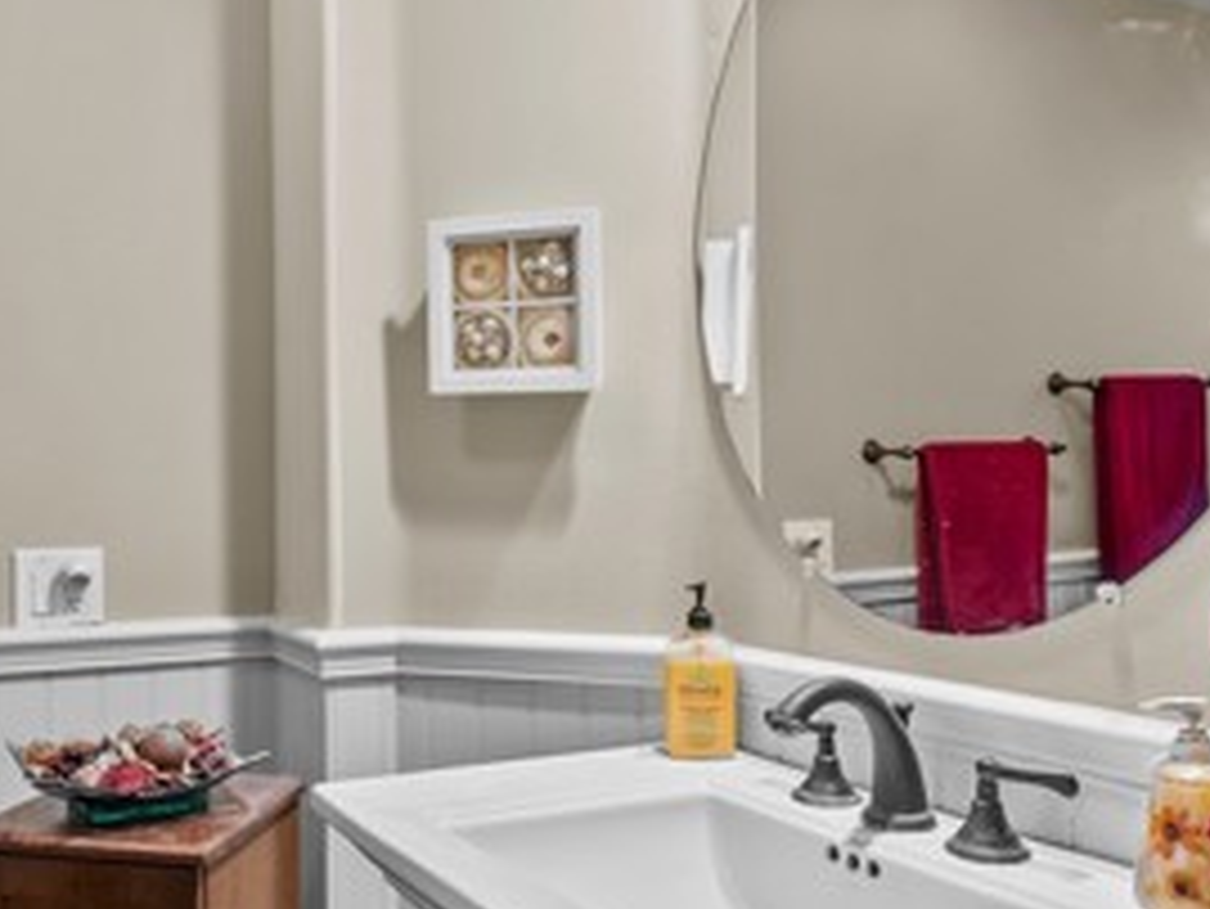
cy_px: 488
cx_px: 454
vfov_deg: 44.2
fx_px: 1119
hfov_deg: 56.1
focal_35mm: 32
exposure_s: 1
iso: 250
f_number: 9
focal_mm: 14
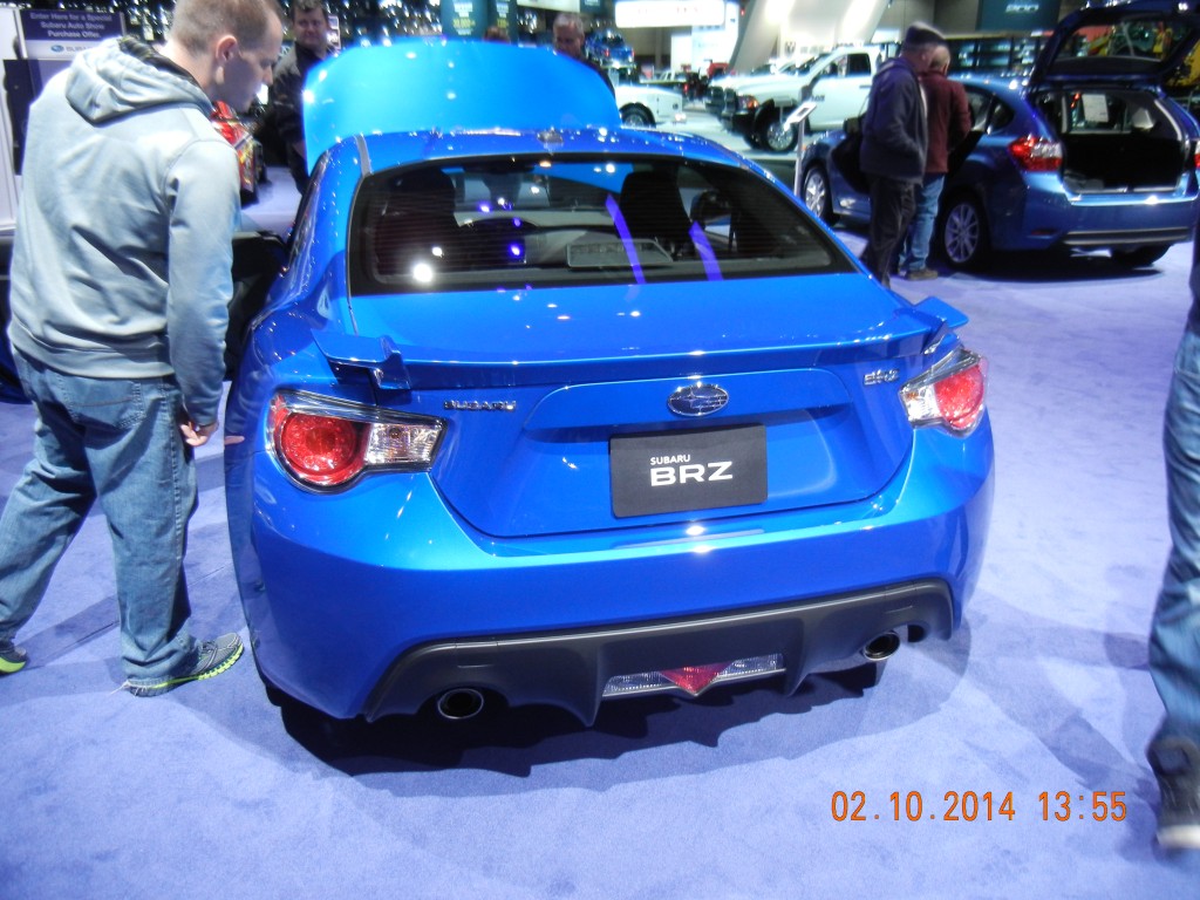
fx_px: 1040
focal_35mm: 30
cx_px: 600
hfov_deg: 60.0
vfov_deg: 46.8
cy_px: 450
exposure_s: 1/57.4
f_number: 3.5
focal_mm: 5.4
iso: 375
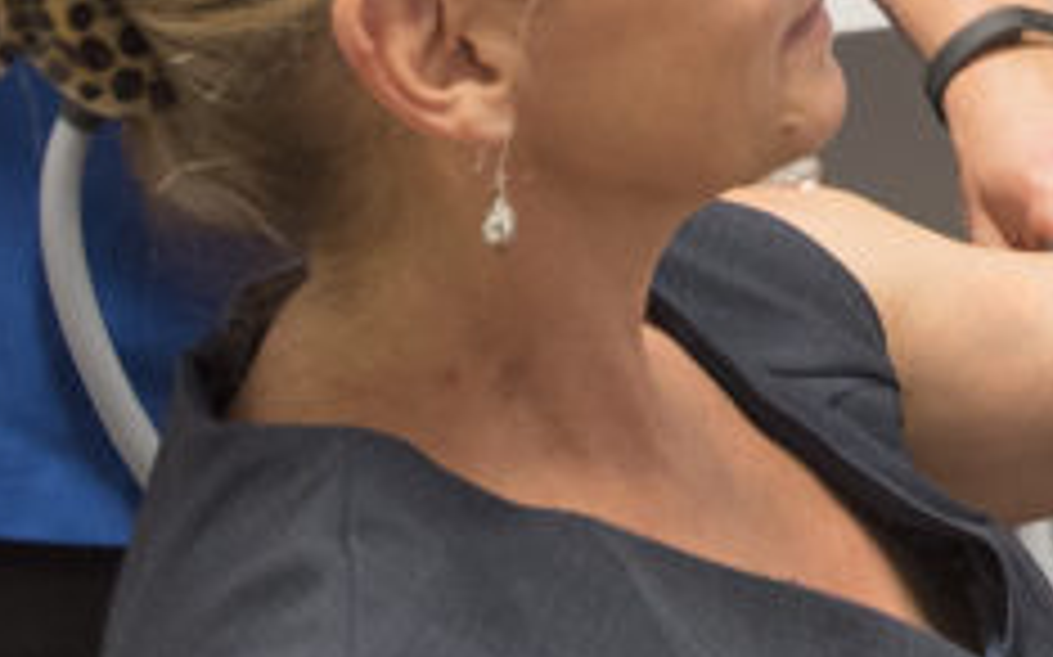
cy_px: -590
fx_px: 4102
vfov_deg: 8.7
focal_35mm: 143
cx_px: 1706
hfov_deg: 13.5
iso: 800
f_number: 4
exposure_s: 1/60
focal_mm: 32
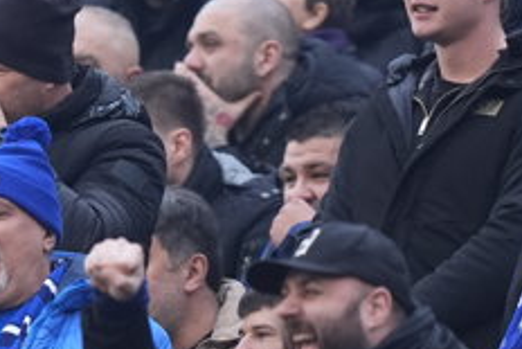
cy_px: 57
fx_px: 29975
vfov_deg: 0.7
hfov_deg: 1.0
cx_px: -306
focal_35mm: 2066
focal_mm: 400
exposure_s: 1/500
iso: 2000
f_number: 3.5
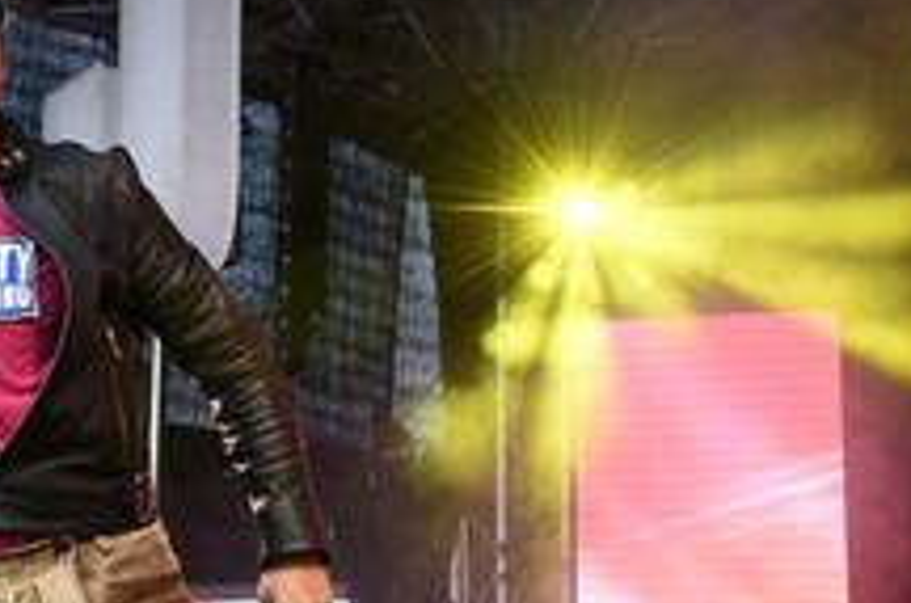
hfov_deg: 17.5
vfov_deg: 11.8
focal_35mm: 115
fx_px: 2904
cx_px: 27
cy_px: 430
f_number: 6.3
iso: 1250
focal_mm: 55
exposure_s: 1/160
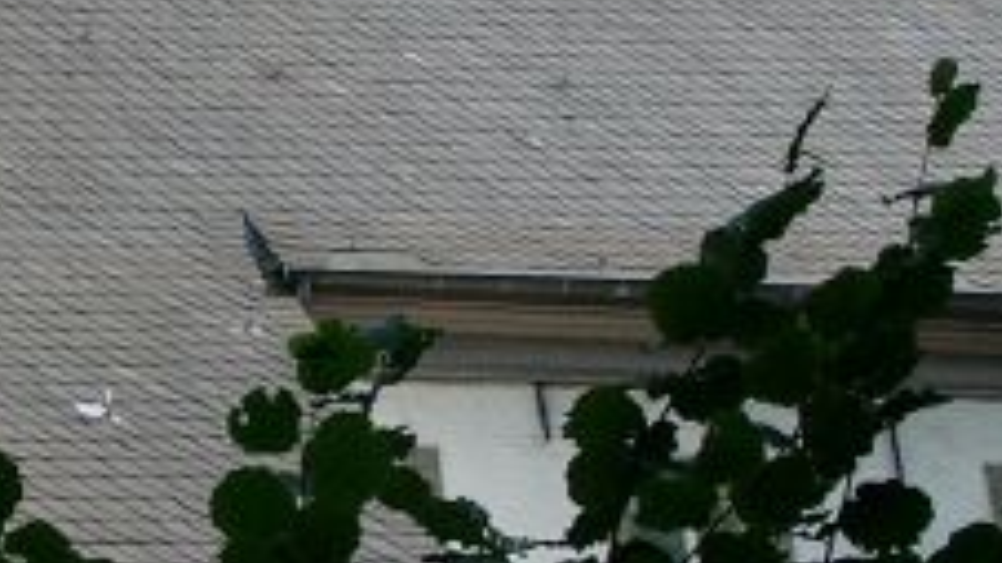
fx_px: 3480
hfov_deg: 16.0
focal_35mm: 131
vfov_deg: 9.2
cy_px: 124
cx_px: -40
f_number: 4
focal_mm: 7.13
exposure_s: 1/588
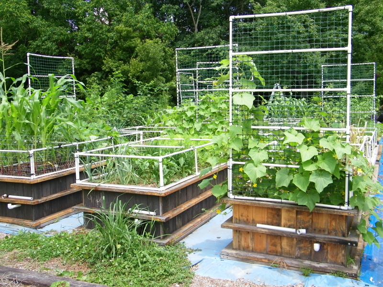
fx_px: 409
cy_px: 144
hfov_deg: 50.1
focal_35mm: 37
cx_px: 192
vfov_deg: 38.7
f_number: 3.7
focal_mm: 6.6
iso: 100
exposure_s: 1/320
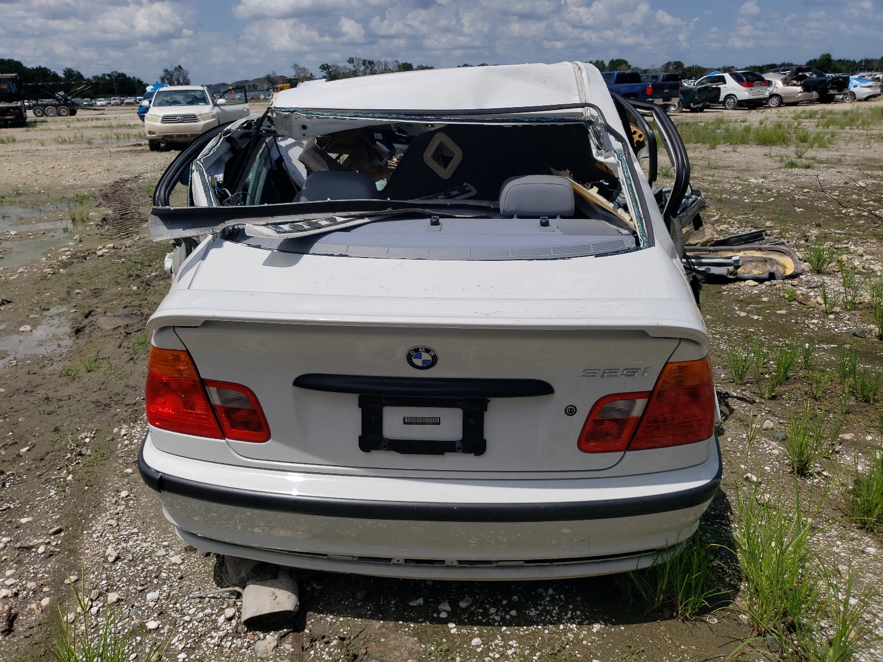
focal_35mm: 26
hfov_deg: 67.3
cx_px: 442
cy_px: 331
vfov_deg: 53.1
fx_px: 663
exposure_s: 1/10000
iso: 51
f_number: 1.5
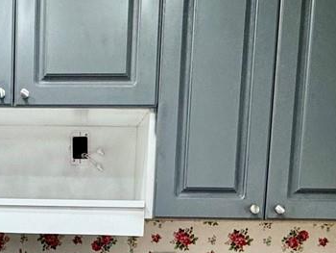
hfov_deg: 28.8
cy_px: 315
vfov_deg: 21.1
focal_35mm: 64
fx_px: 622
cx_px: 20
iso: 200
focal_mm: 2.22
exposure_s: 1/120
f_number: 2.2
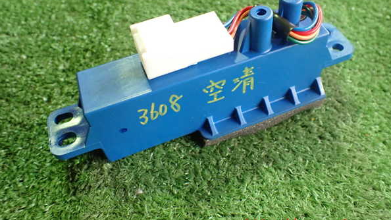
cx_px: 197
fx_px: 342
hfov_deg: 59.5
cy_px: 86
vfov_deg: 35.5
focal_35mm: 33
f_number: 2.3
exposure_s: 1/80
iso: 800
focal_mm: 5.4
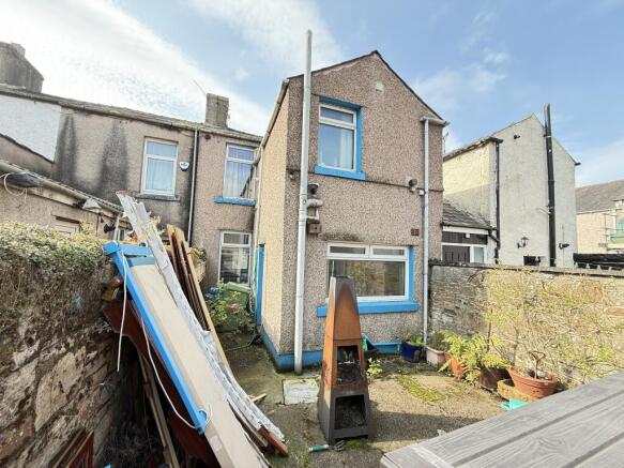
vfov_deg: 85.7
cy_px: 234
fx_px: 252
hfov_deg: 102.1
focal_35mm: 14
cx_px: 312
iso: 64
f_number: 2.2
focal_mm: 2.22
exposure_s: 1/257
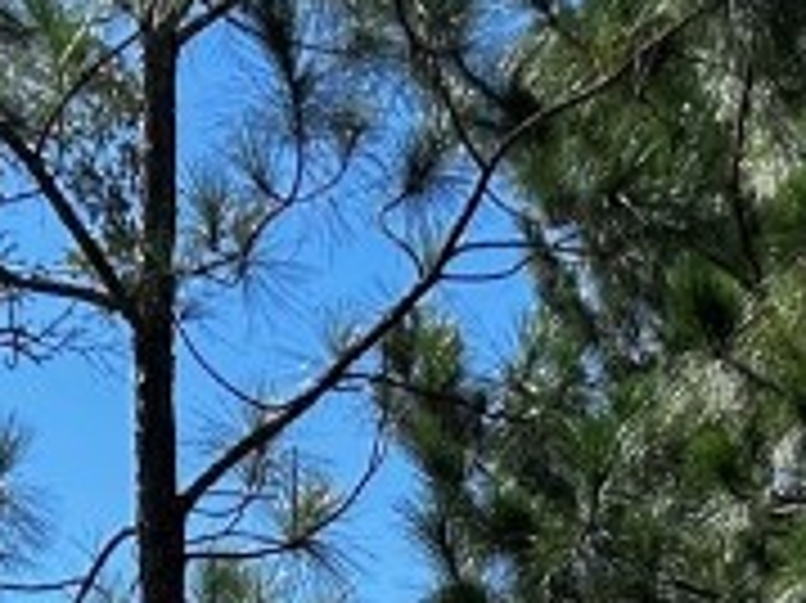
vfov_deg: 9.0
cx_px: 518
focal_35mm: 149
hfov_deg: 13.2
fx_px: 3467
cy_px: 1404
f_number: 1.5
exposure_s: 1/2045
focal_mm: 5.7
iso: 50
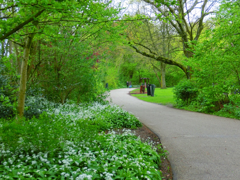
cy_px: 90
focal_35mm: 52
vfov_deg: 28.0
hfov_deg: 36.8
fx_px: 361
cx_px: 120
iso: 80
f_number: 4.3
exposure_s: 1/125
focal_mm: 9.16
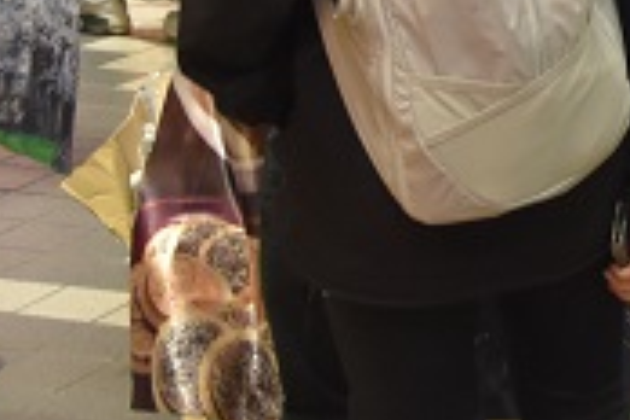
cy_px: -295
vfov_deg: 8.7
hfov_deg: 12.6
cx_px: 1054
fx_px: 2660
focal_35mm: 152
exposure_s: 1/60
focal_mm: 22
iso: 1000
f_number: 3.8
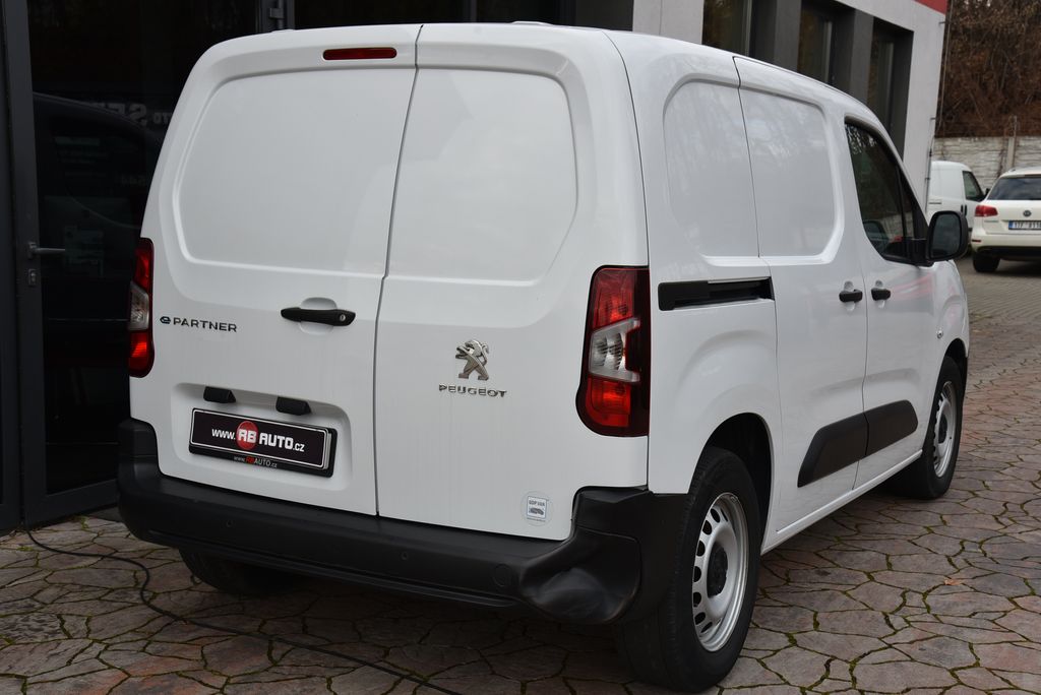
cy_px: 348
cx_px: 520
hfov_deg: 42.7
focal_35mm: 46
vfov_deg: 29.3
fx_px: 1331
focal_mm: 46
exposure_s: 1/320
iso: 500
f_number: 9
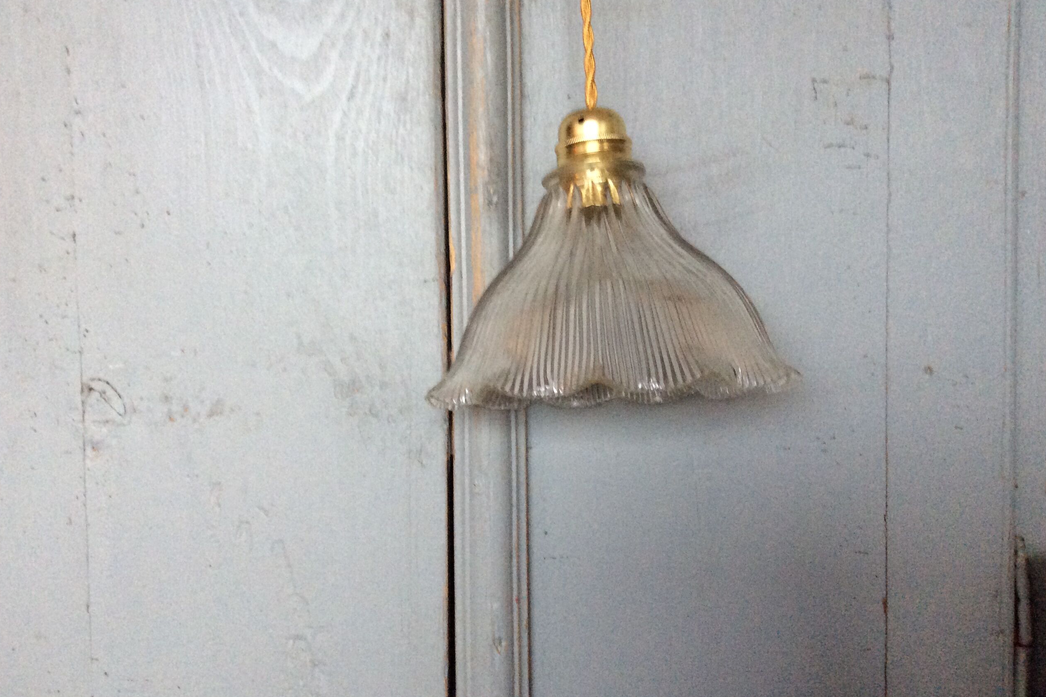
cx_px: 523
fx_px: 988
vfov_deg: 38.9
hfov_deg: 55.8
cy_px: 336
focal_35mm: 34
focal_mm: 3.3
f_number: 2.4
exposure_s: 1/25
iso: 200
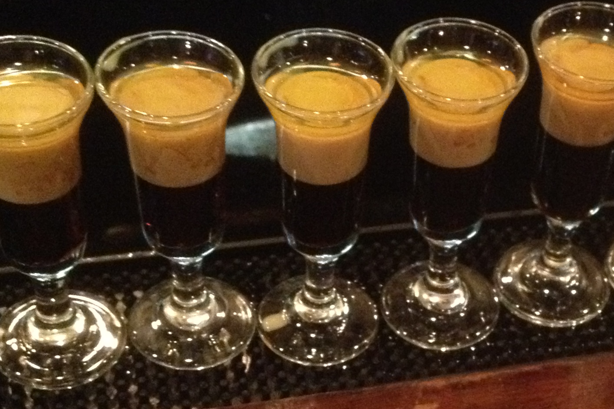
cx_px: 507
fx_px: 1433
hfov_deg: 23.8
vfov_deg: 16.2
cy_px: 308
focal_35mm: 84
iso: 800
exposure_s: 1/15
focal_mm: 4.28
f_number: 2.4
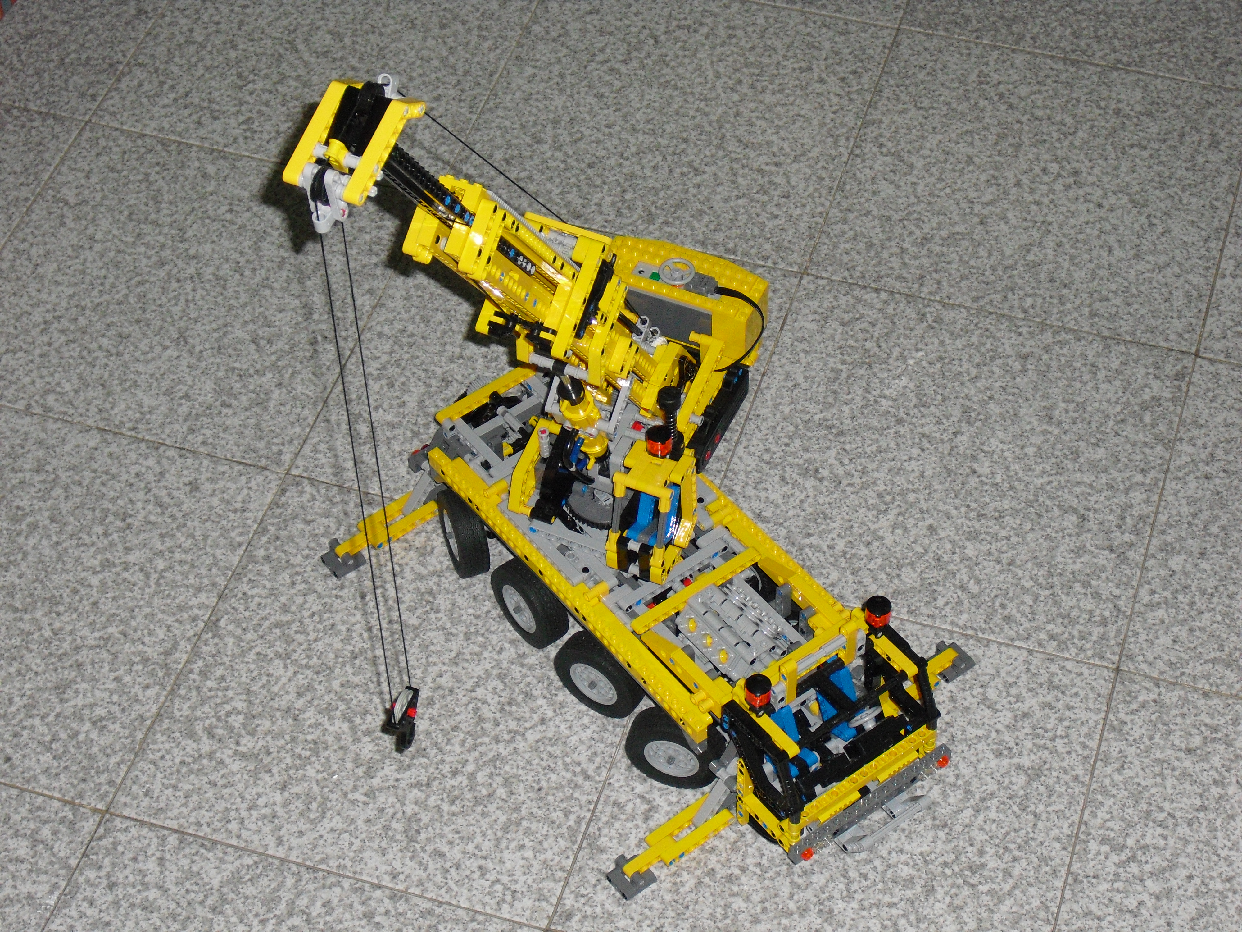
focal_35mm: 74
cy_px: 466
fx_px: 2655
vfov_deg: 19.9
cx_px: 621
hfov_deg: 26.3
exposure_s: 1/60
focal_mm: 13.1
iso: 400
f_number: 4.6
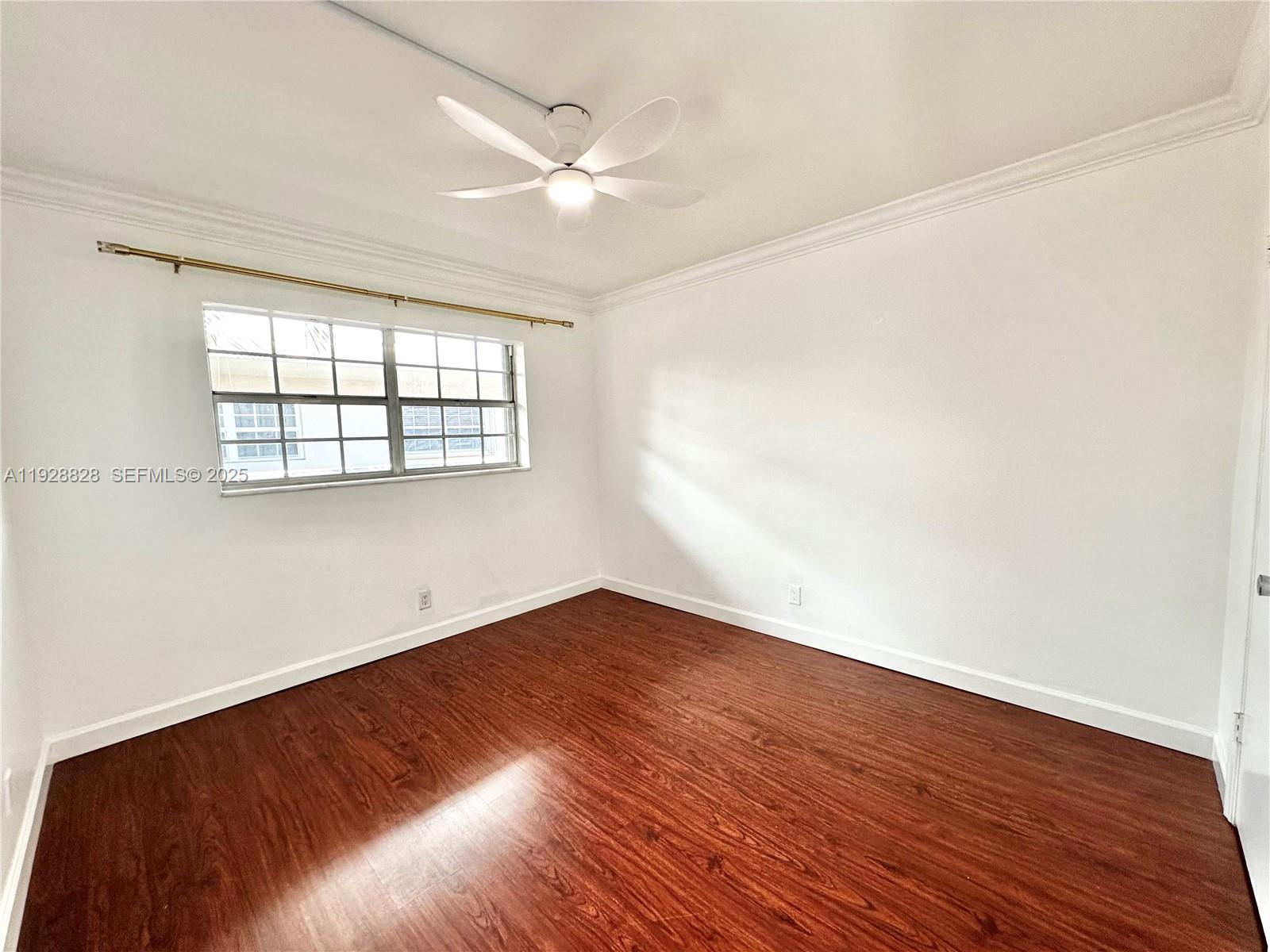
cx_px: 635
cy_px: 476
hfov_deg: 102.1
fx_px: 514
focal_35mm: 14
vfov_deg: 85.7
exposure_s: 1/120
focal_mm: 2.22
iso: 125
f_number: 2.2
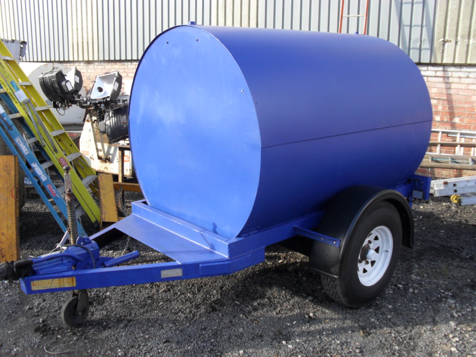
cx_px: 238
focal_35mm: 35
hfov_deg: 52.6
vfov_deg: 40.7
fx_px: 481
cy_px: 178
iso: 100
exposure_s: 1/180
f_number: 3.2
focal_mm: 6.3
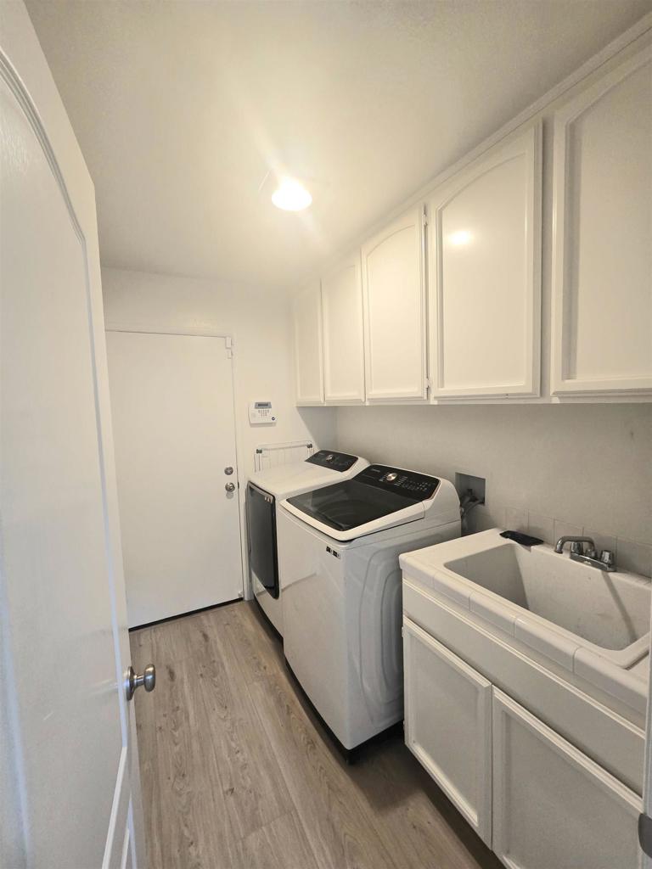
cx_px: 326
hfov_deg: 89.9
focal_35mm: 13
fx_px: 326
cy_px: 434
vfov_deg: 106.2
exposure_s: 1/60.2
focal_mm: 2.2
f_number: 2.2
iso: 160
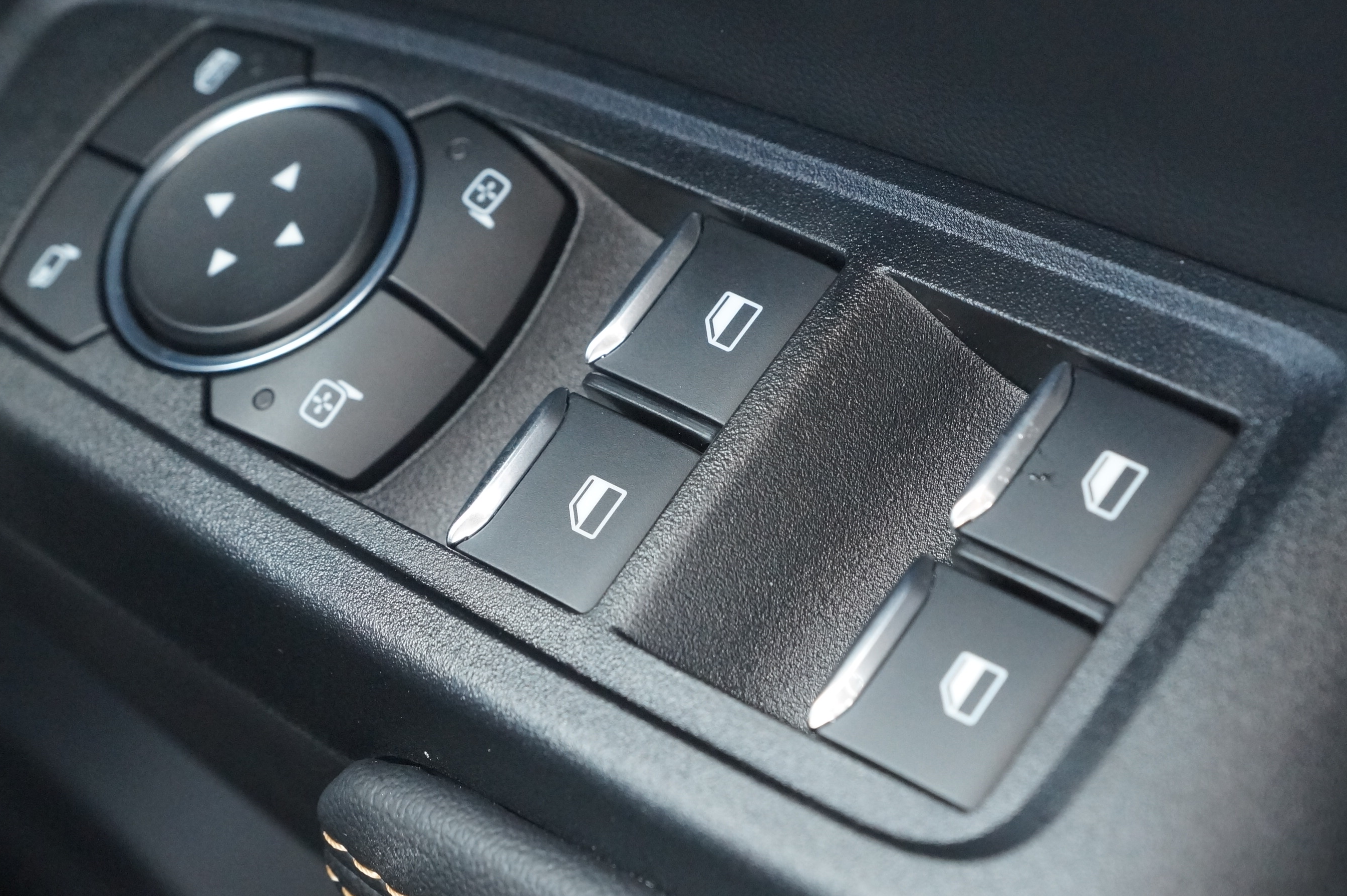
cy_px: 364
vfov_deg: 12.7
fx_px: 4038
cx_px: 626
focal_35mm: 108
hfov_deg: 18.9
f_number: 5.6
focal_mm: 50
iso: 1600
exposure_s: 1/125
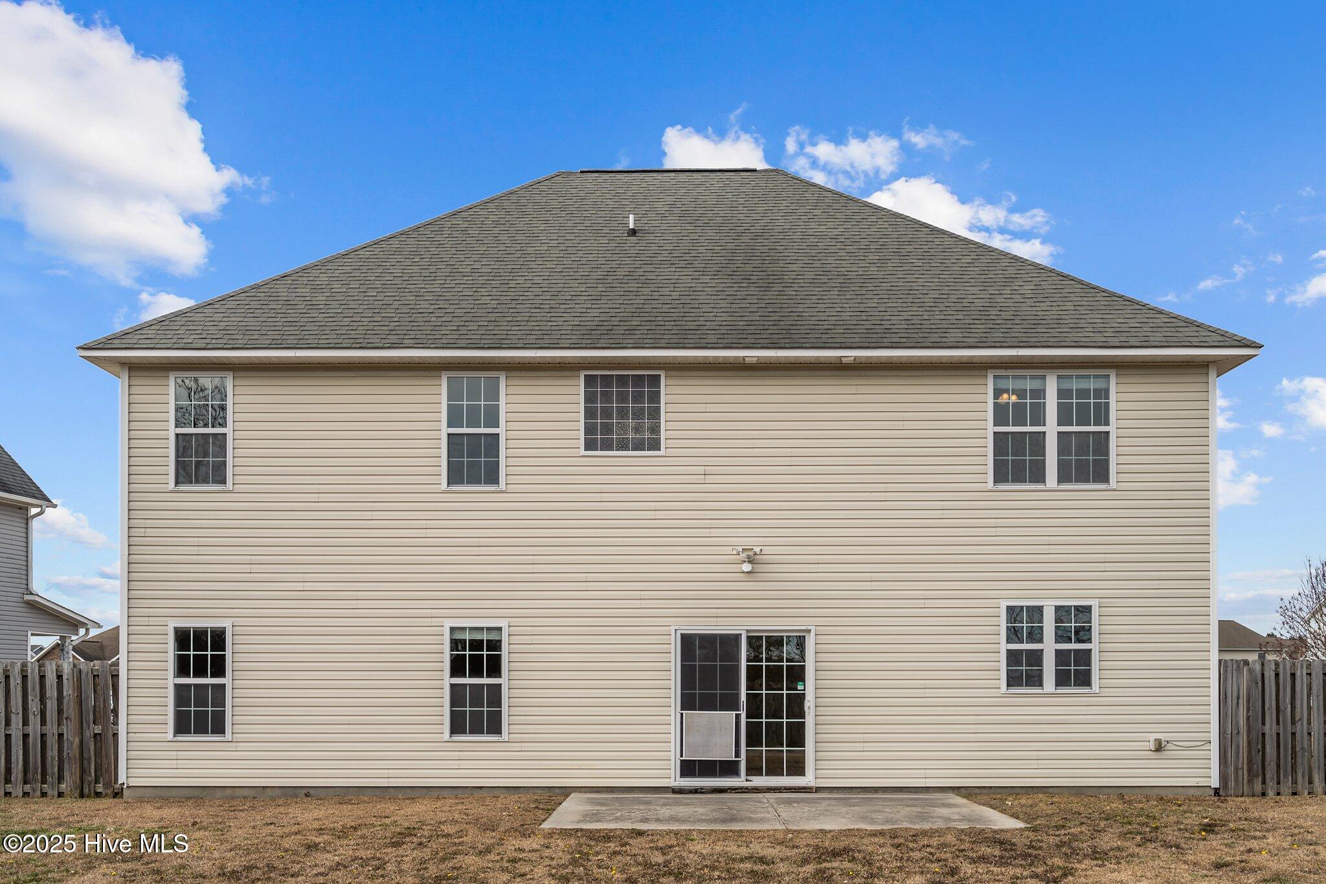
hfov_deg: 61.9
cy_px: 442
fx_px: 1105
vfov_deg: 43.6
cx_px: 663
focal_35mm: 30
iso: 64
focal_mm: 30
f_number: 7.1
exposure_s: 1/200
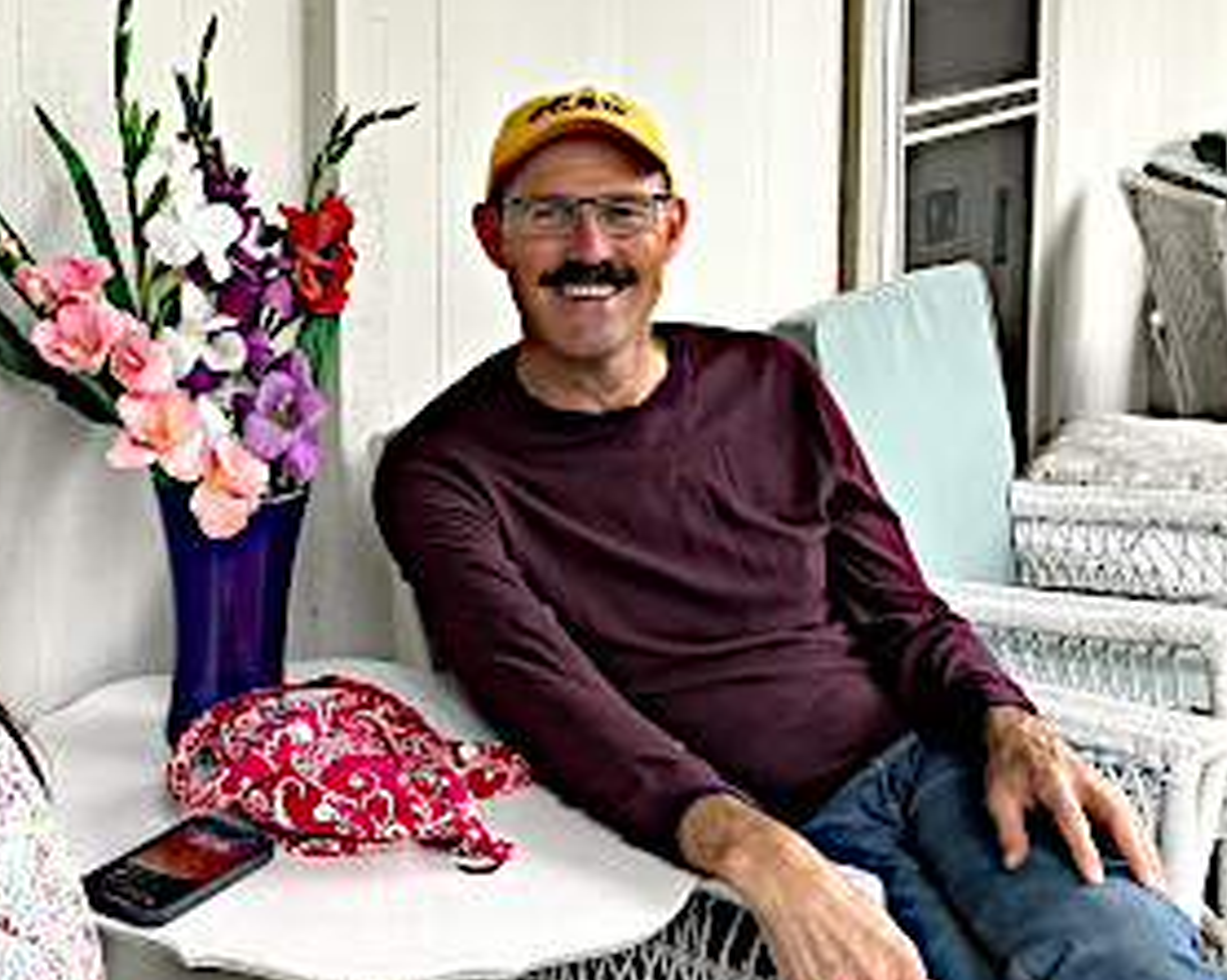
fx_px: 2141
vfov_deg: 25.5
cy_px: 274
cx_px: 194
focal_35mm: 59
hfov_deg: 30.9
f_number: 1.8
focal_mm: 3.99
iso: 80
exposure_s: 1/75
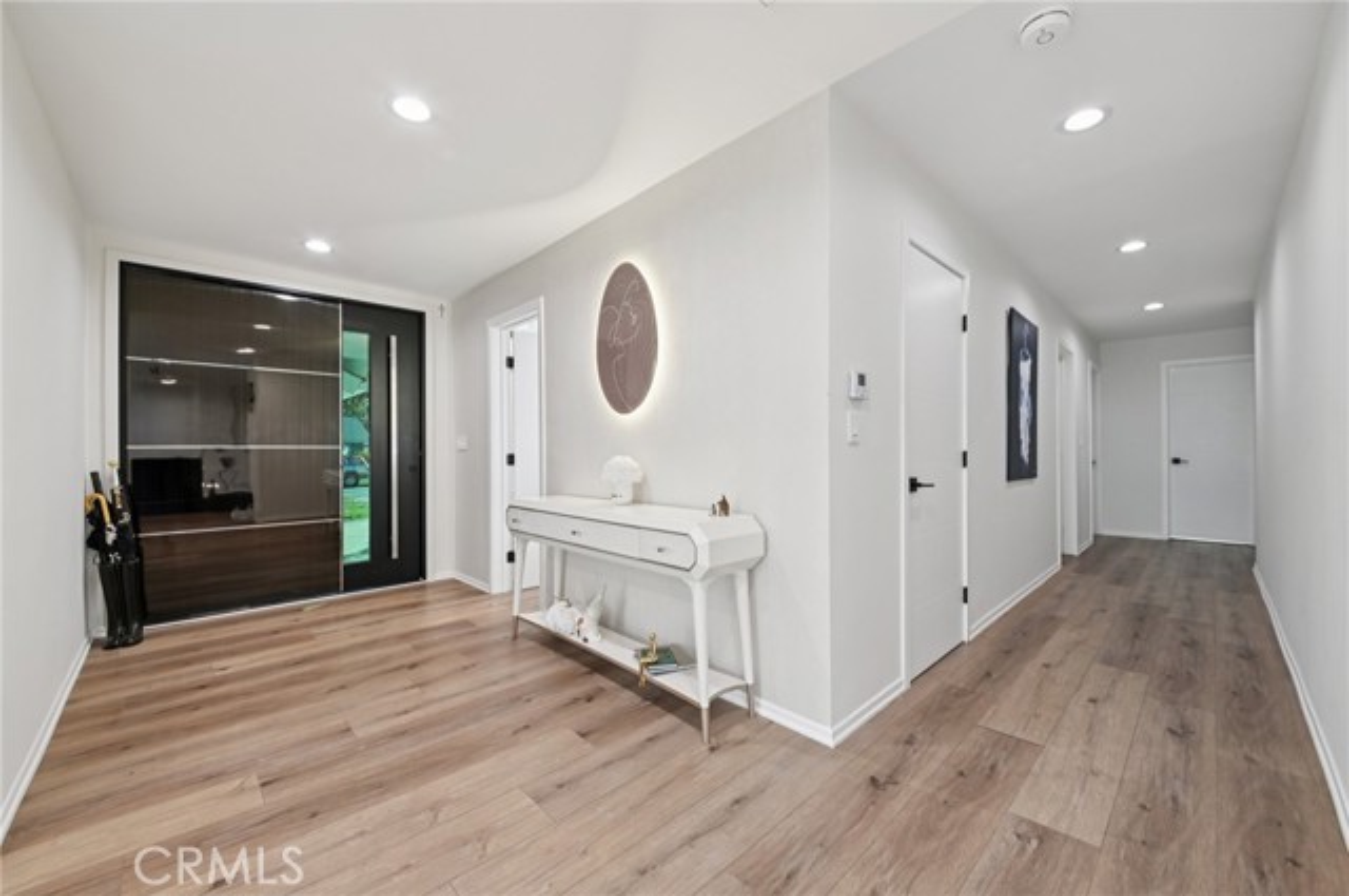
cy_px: 448
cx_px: 674
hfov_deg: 104.3
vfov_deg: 81.1
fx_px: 524
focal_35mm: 14
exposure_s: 1/6
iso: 250
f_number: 8
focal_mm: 14
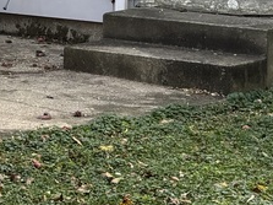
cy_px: -145
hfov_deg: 11.5
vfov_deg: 8.5
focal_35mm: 168
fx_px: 1324
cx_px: -76
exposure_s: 1/179
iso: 40
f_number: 1.6
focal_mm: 5.96
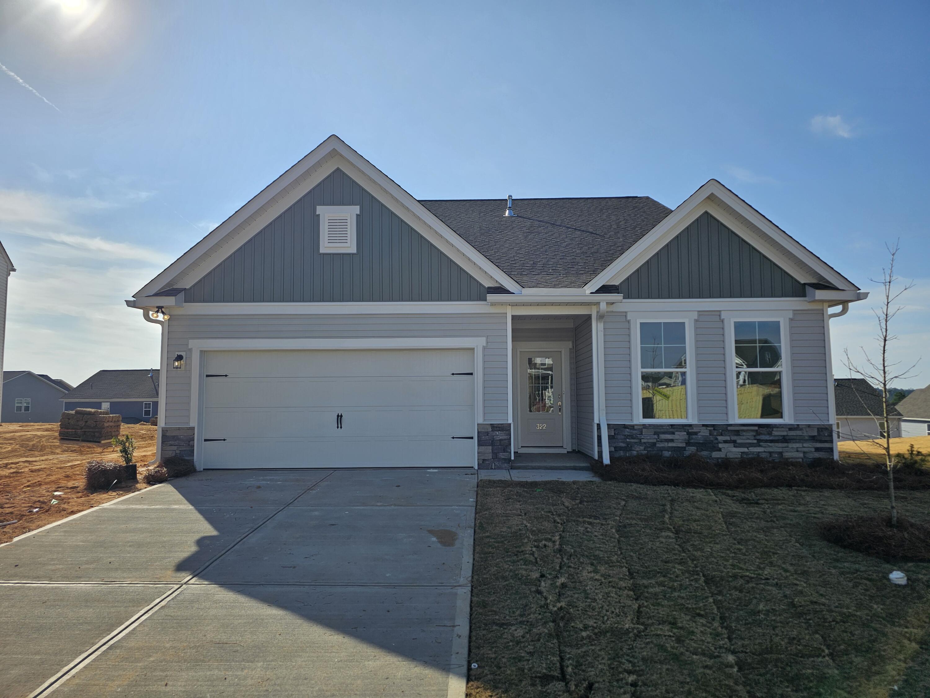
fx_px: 618
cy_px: 349
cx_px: 465
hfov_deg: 73.9
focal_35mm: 23
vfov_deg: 58.9
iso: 10
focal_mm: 6.3
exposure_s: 1/1563
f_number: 1.7
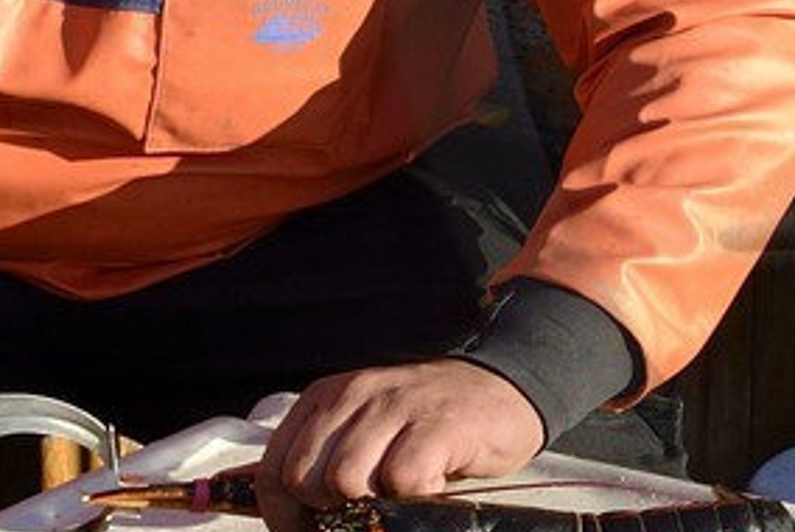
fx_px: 2984
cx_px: 1512
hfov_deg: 13.4
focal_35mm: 135
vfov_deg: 9.9
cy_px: -207
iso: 400
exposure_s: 1/320
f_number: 8
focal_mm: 24
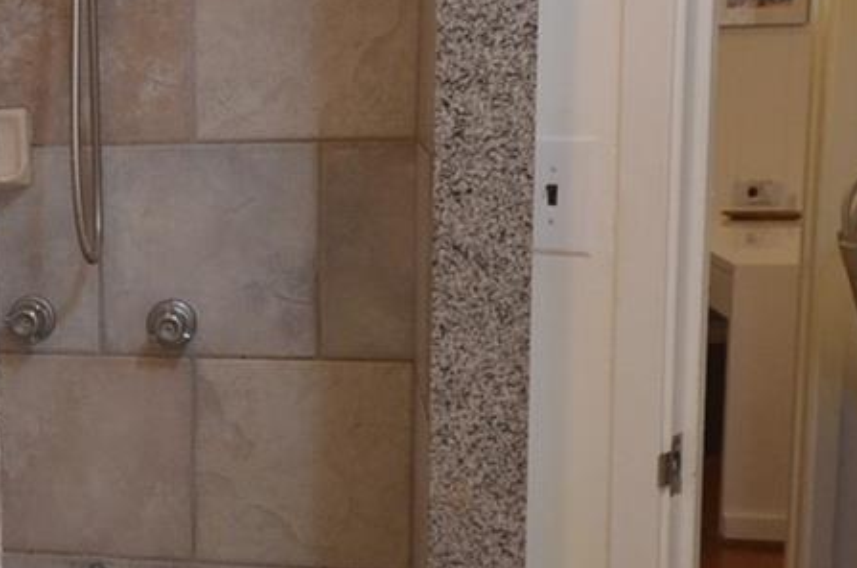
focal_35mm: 70
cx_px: -163
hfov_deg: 26.0
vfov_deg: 19.4
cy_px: 270
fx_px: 1658
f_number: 4.5
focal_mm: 13
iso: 560
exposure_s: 1/60
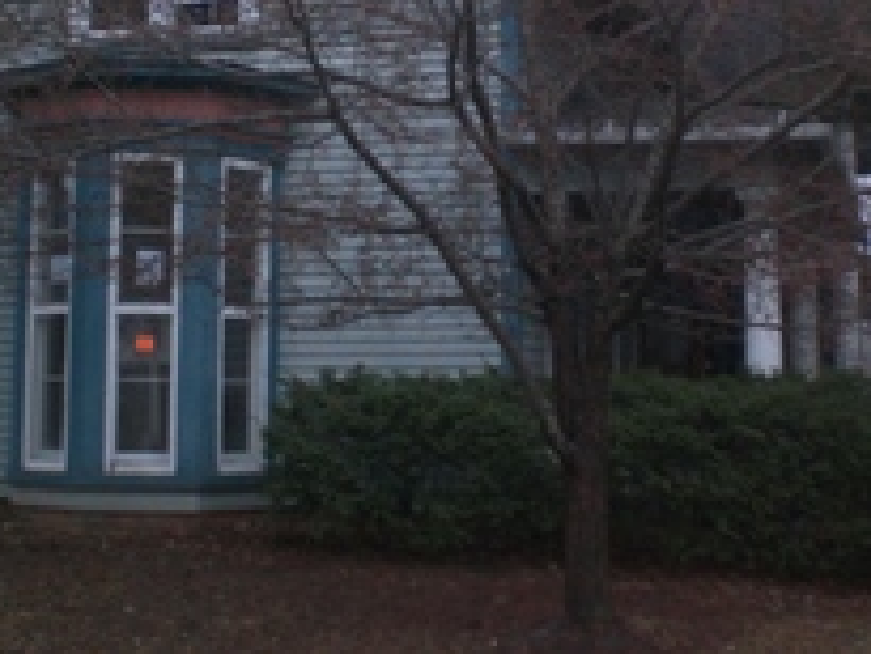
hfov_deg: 30.2
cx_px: 463
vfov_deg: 22.6
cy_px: 110
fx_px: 1611
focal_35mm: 64
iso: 200
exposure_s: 1/60
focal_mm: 6.3
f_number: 3.1
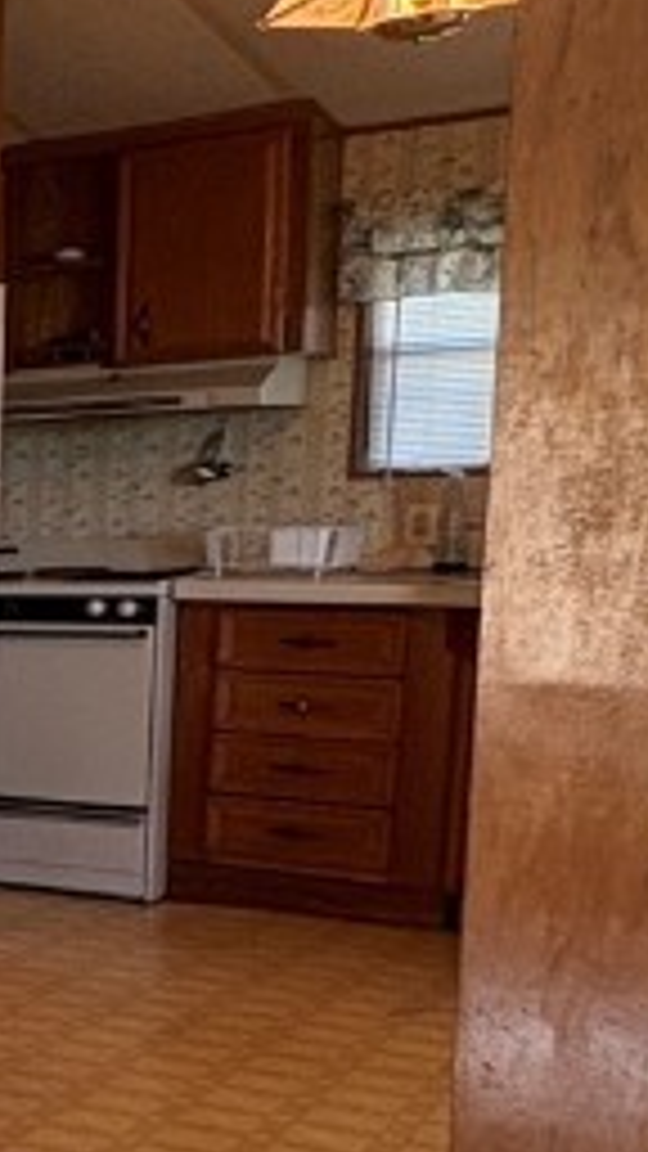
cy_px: 720
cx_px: -1161
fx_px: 1863
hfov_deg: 12.2
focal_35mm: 61
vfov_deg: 34.2
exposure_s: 1/60
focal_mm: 2.22
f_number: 2.2
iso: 200
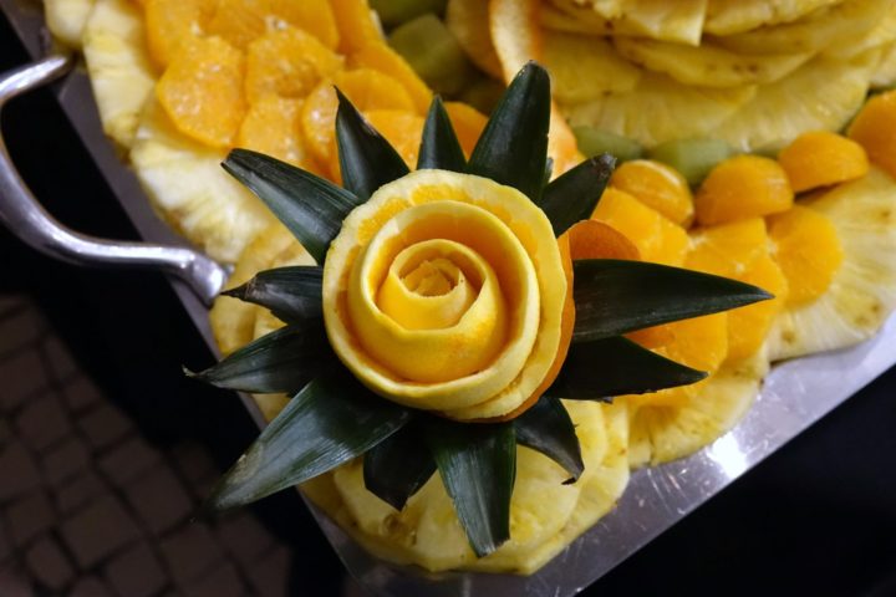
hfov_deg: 47.4
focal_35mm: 41
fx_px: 1020
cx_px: 448
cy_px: 298
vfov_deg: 32.6
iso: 2000
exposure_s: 1/50
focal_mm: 15.13
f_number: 2.8
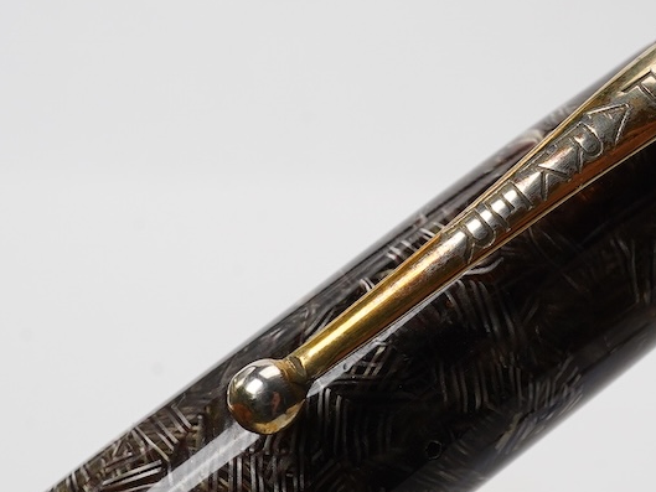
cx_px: 538
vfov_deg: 16.1
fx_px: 1744
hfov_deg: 21.0
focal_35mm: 92
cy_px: 202
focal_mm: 30
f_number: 22
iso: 400
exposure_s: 1/100
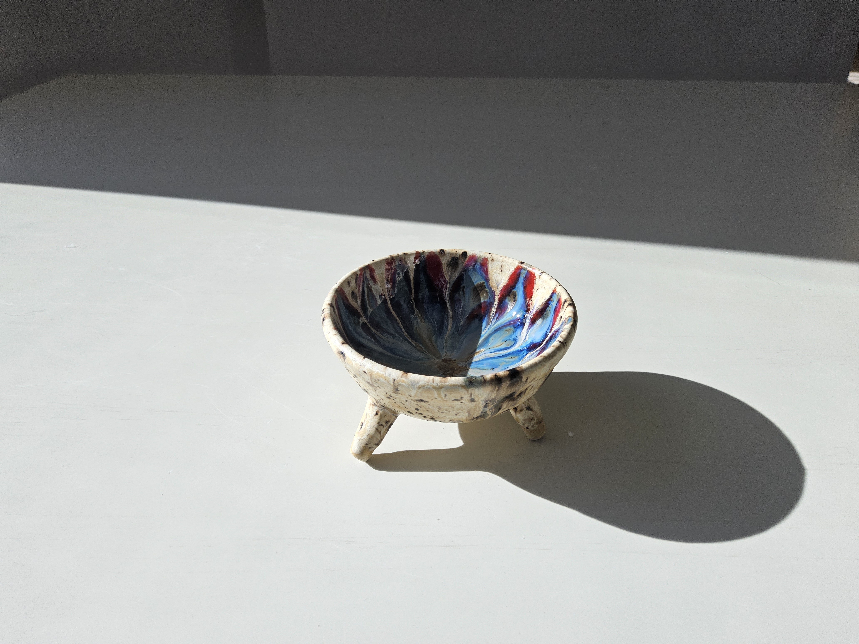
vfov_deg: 58.9
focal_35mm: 23
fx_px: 571
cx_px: 430
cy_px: 322
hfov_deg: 73.9
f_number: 2
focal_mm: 3.08
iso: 32
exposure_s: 1/137
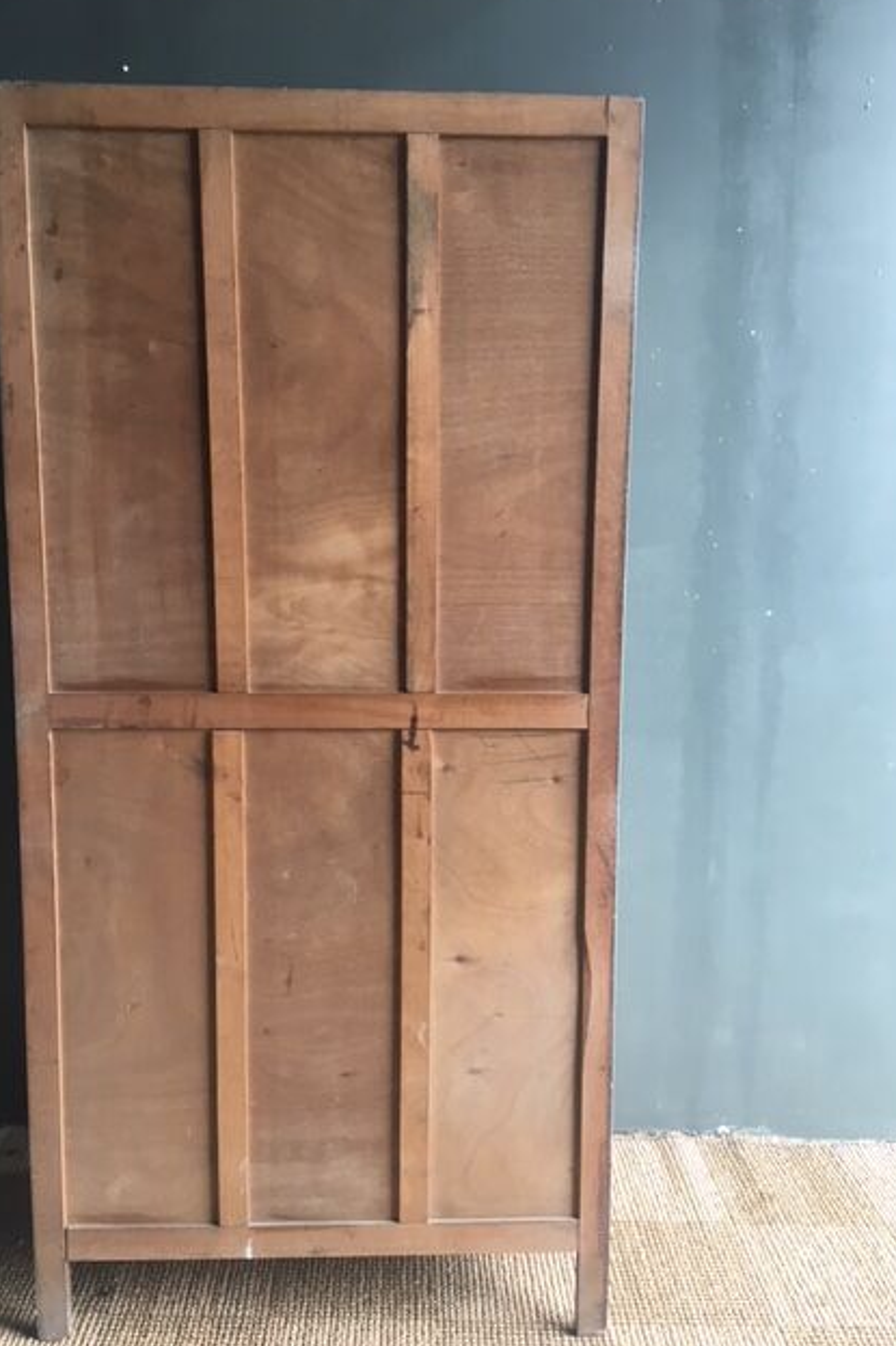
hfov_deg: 42.3
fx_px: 1158
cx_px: 408
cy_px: 659
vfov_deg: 60.3
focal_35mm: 31
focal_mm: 4.15
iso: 32
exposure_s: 1/33
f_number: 2.2
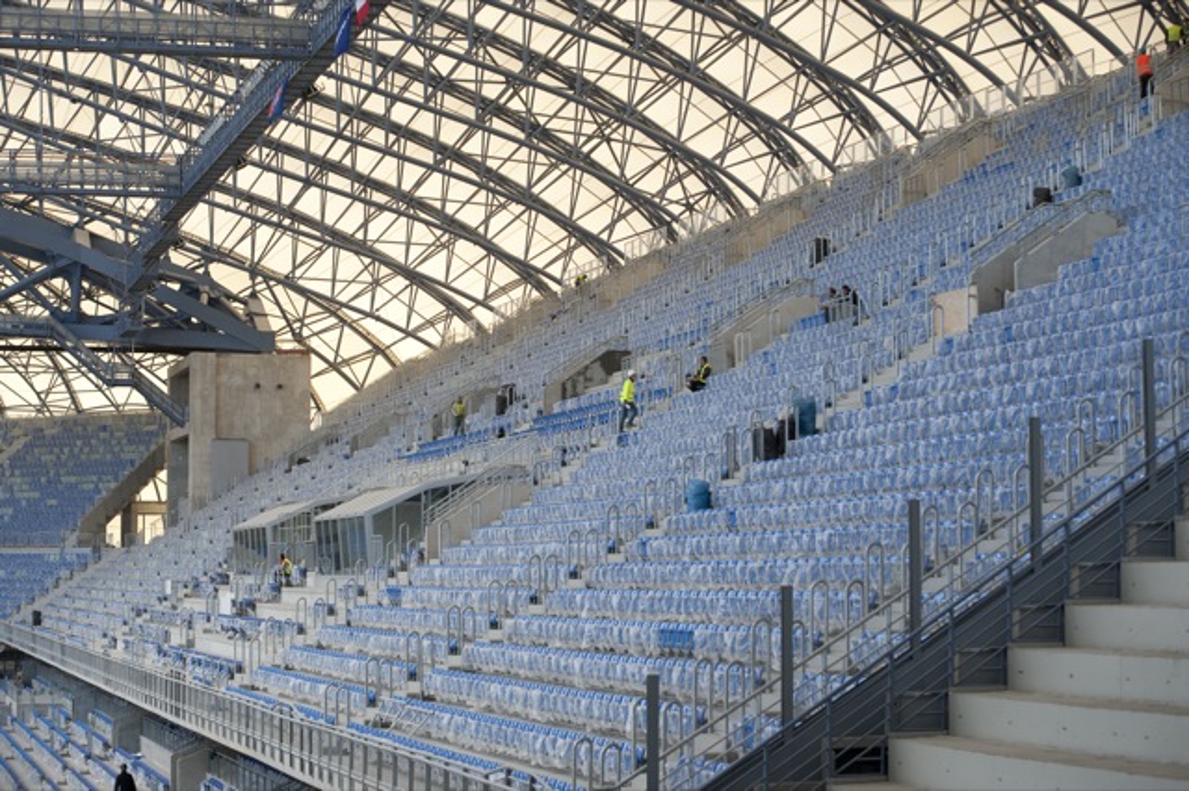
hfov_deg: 28.9
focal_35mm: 70
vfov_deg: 19.4
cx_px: 594
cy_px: 396
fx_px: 2311
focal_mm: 70
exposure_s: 1/200
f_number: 4
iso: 200
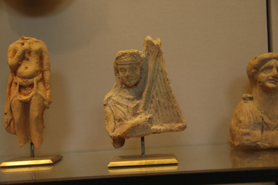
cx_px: 139
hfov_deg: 27.0
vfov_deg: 18.1
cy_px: 92
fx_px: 578
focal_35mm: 75
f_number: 4.8
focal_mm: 50
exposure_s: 1/25
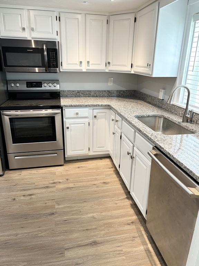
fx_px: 199
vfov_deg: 67.3
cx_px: 100
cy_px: 133
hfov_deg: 53.1
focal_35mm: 26
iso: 100
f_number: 1.5
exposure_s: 1/120
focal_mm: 5.7
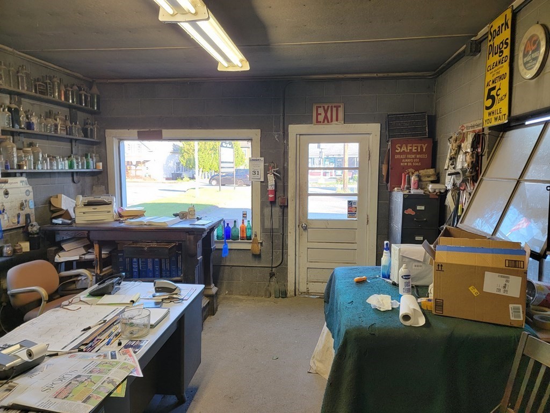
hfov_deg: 71.6
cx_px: 275
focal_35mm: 24
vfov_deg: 56.8
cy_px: 206
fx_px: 381
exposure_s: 1/120
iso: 200
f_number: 1.8
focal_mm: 6.7
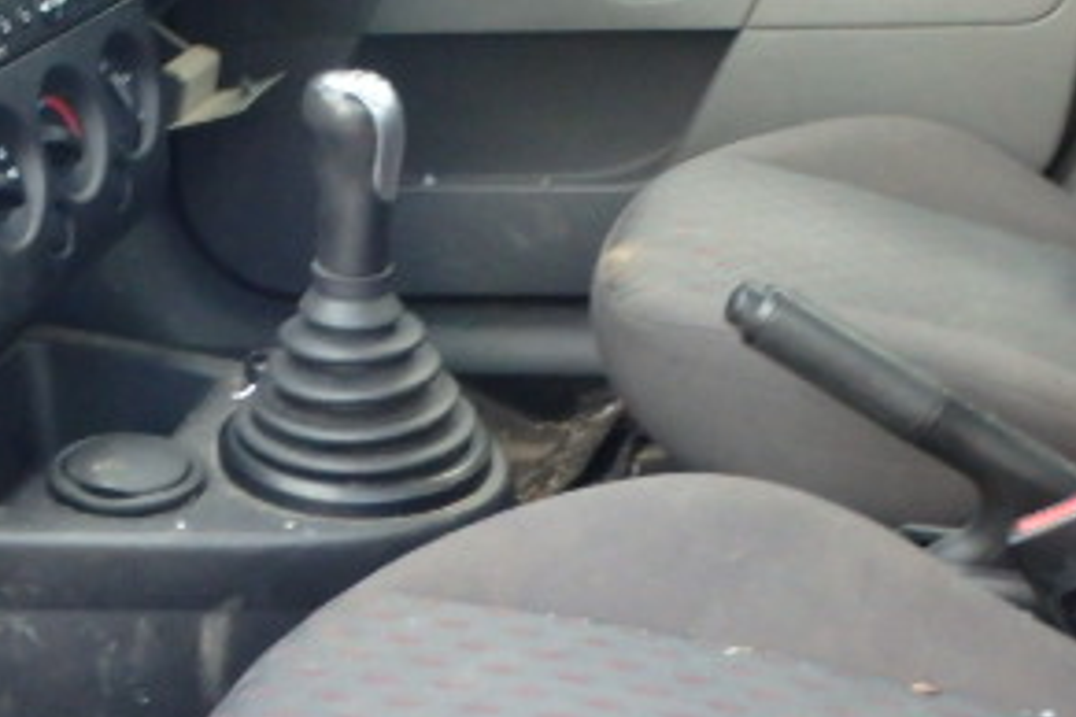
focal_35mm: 64
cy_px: 410
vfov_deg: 21.2
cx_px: 499
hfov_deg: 31.4
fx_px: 1913
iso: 800
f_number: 3.9
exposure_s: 1/60
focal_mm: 5
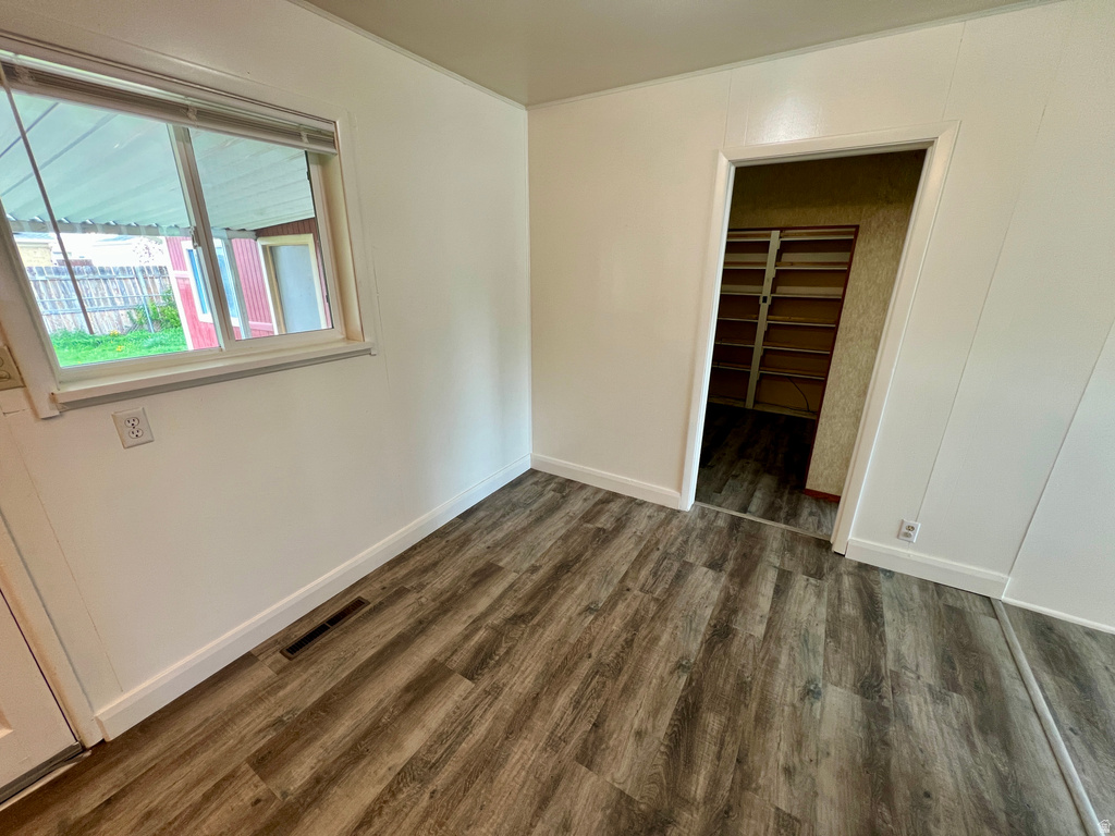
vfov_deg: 89.9
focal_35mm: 13
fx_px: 419
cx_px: 558
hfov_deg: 106.2
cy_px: 418
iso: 125
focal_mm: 1.57
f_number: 1.8
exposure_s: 1/60
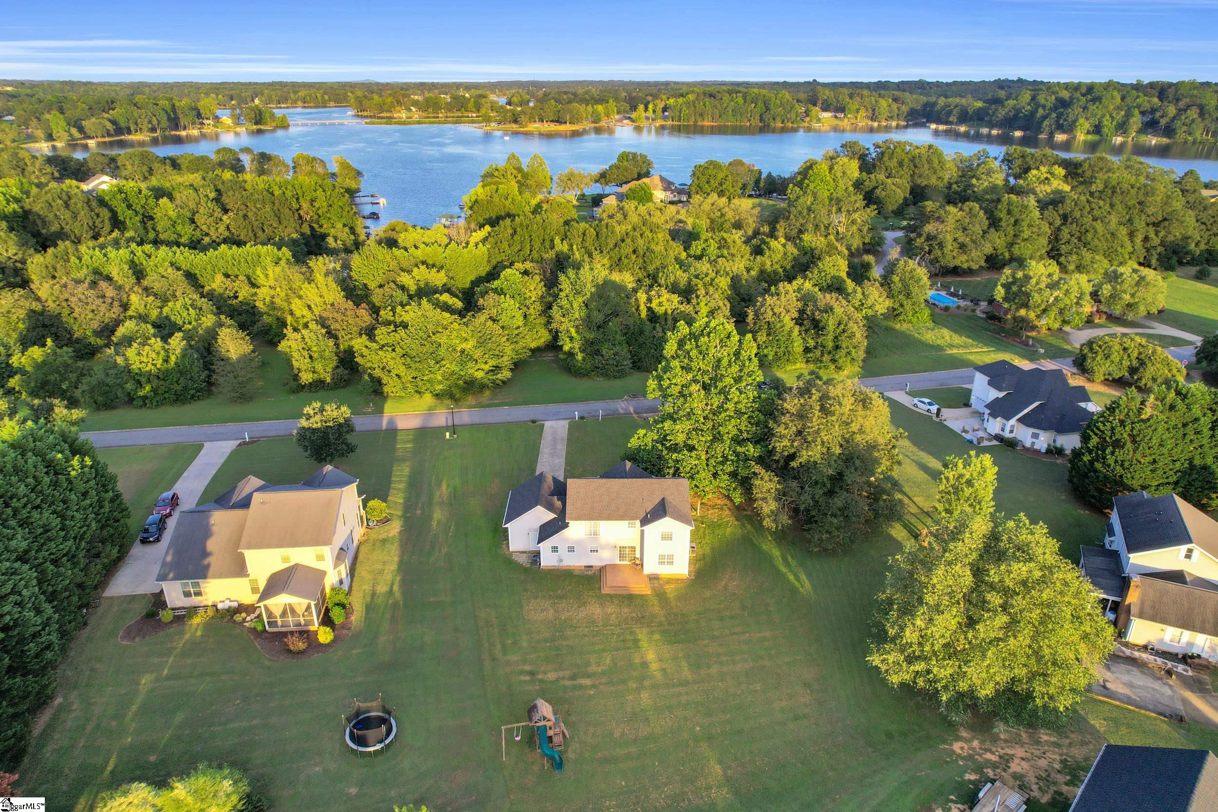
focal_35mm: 22
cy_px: 406
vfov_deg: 57.2
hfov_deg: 78.6
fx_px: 744
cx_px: 609
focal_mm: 8.38
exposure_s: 1/60
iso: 100
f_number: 2.8
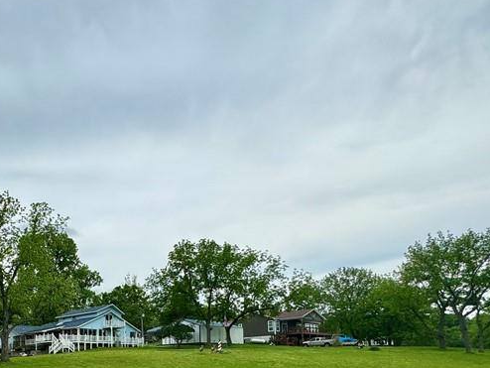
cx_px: 64
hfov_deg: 54.9
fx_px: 411
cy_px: 338
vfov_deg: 43.6
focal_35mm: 29
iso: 50
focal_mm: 2.22
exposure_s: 1/3390
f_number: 2.2
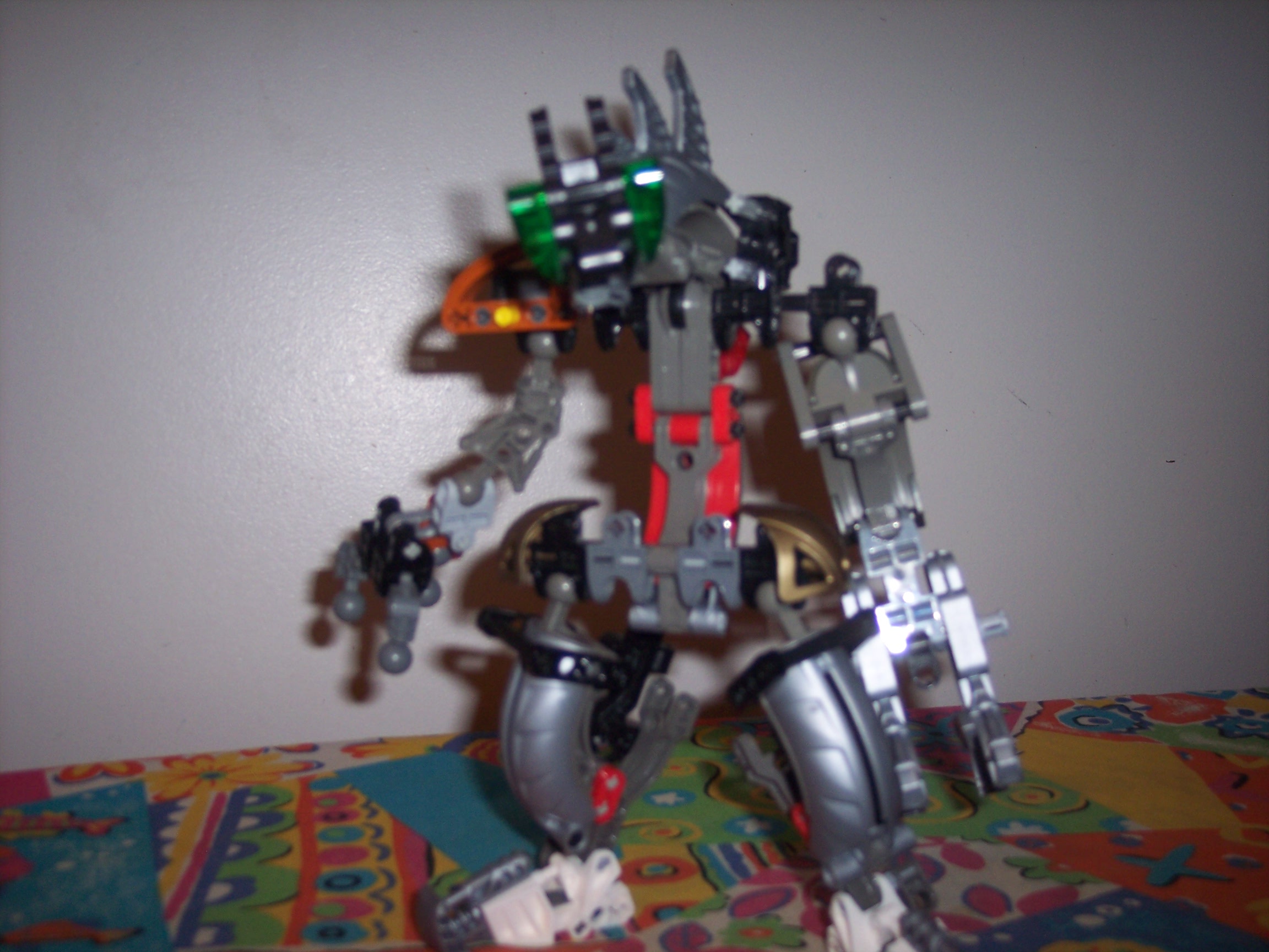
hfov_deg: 47.9
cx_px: 634
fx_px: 1430
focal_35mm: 39
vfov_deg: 36.8
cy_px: 476
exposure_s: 1/60
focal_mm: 8
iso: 100
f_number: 2.8
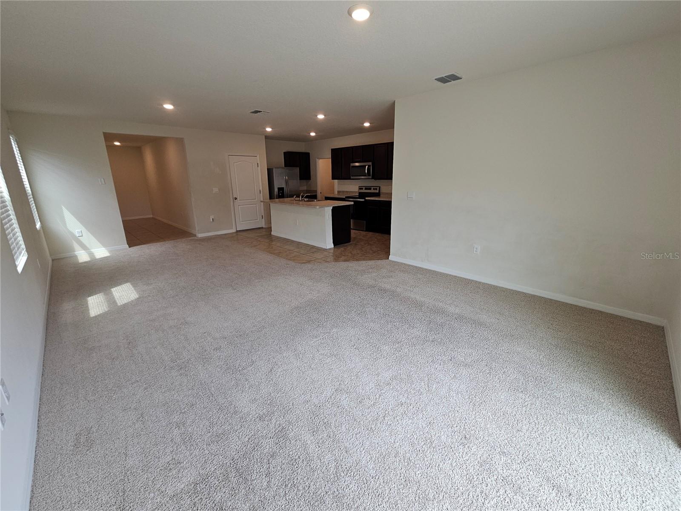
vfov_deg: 89.9
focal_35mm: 13
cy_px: 256
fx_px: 256
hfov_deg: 106.2
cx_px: 340
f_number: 2.2
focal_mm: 2.2
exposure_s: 1/120
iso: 80
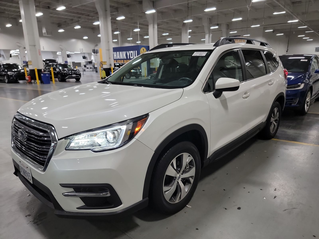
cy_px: 120
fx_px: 221
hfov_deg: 71.6
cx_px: 160
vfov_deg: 56.8
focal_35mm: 24
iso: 537
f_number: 1.8
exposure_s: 1/59
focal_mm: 6.7
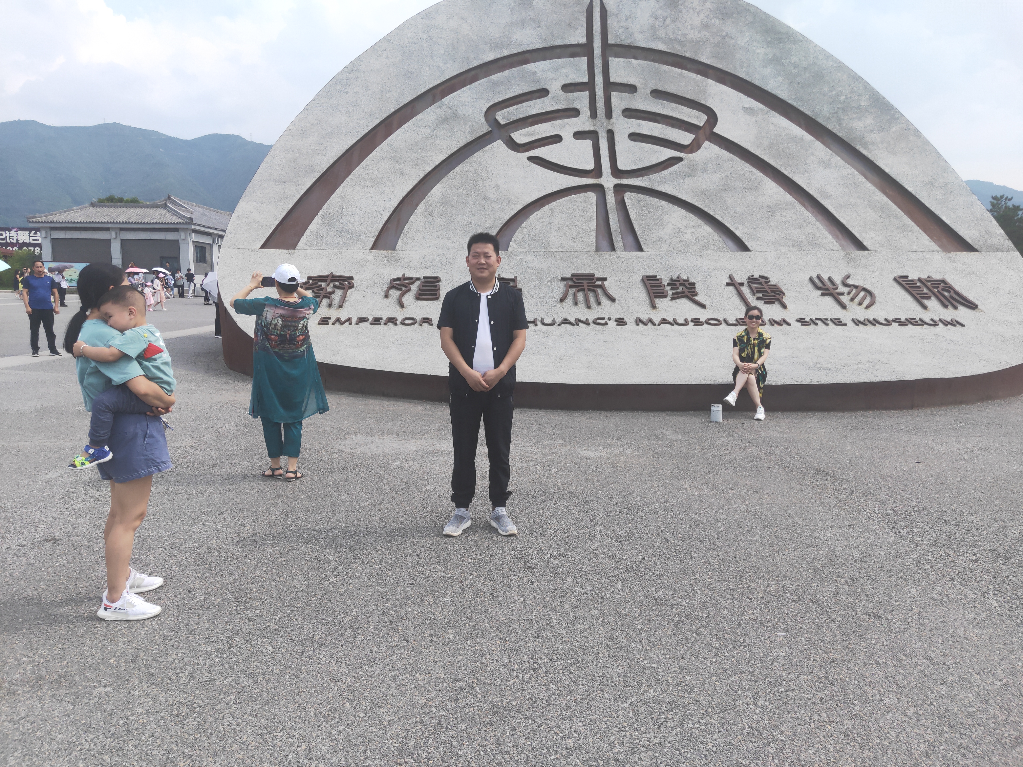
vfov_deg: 58.9
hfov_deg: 73.9
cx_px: 512
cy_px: 384
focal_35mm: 23
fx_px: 680
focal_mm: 3.97
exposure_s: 1/907
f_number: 1.7
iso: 99
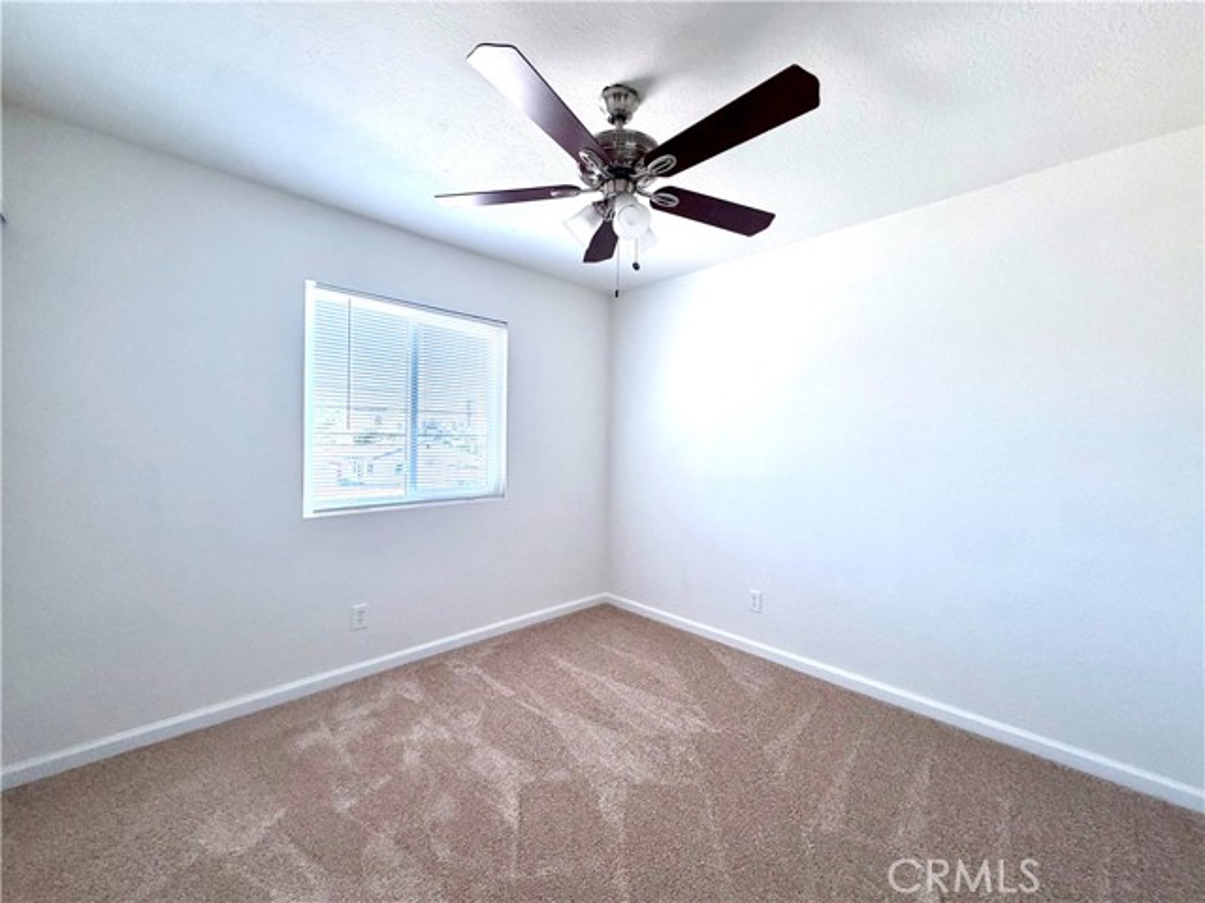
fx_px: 487
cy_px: 452
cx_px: 602
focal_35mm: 14
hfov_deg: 102.1
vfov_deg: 85.7
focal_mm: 2.22
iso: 250
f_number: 2.2
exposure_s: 1/121
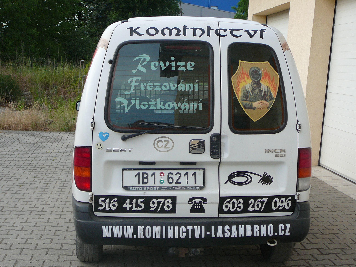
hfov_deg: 32.7
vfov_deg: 24.8
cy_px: 134
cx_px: 178
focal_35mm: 59
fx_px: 607
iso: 80
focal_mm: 8.7
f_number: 3.5
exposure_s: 1/400
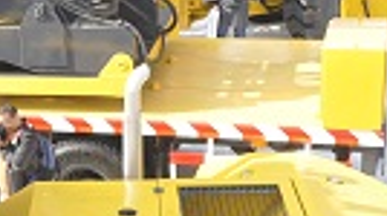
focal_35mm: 95
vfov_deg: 12.6
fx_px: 974
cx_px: -55
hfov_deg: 21.2
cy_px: 190
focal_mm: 18
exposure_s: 1/200
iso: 200
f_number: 5.6
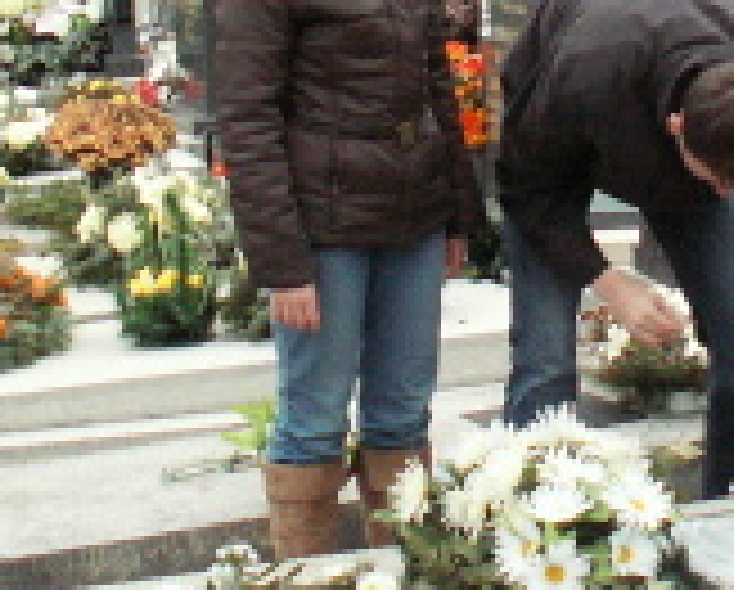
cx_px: 437
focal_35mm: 134
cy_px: 41
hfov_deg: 14.3
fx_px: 2916
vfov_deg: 11.5
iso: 160
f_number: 2.8
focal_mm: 5.86
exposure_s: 1/25
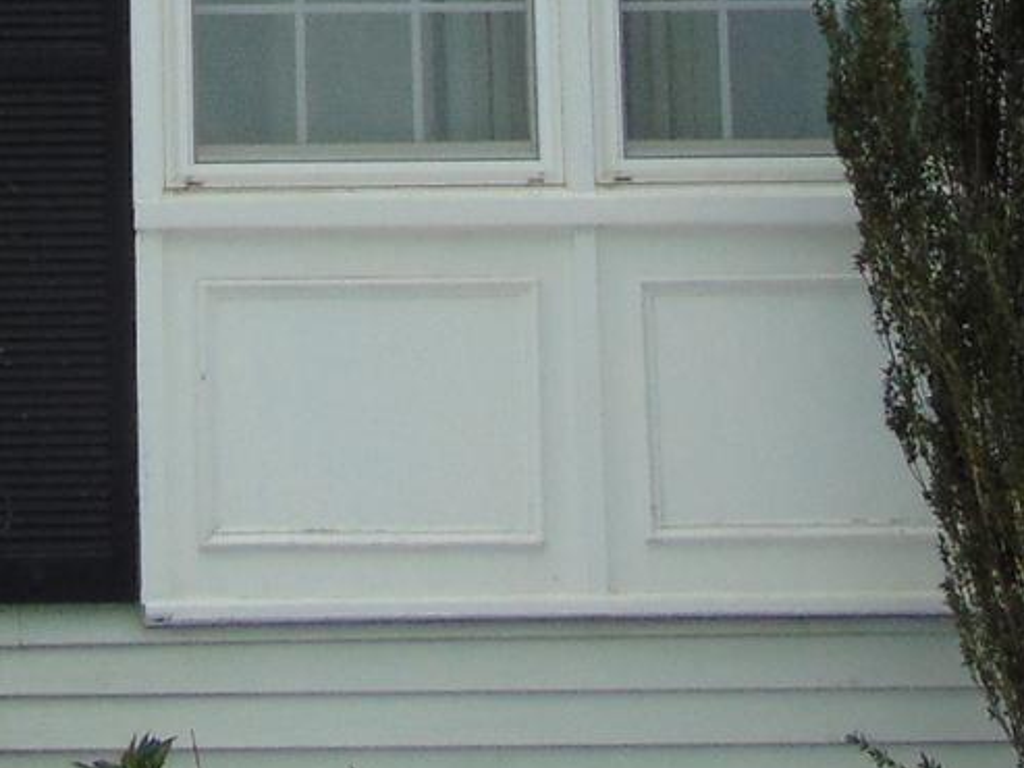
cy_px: -650
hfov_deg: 12.0
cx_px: -37
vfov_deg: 8.8
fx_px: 4793
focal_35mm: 162
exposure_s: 1/200
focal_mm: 6.9
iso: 80
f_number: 3.3
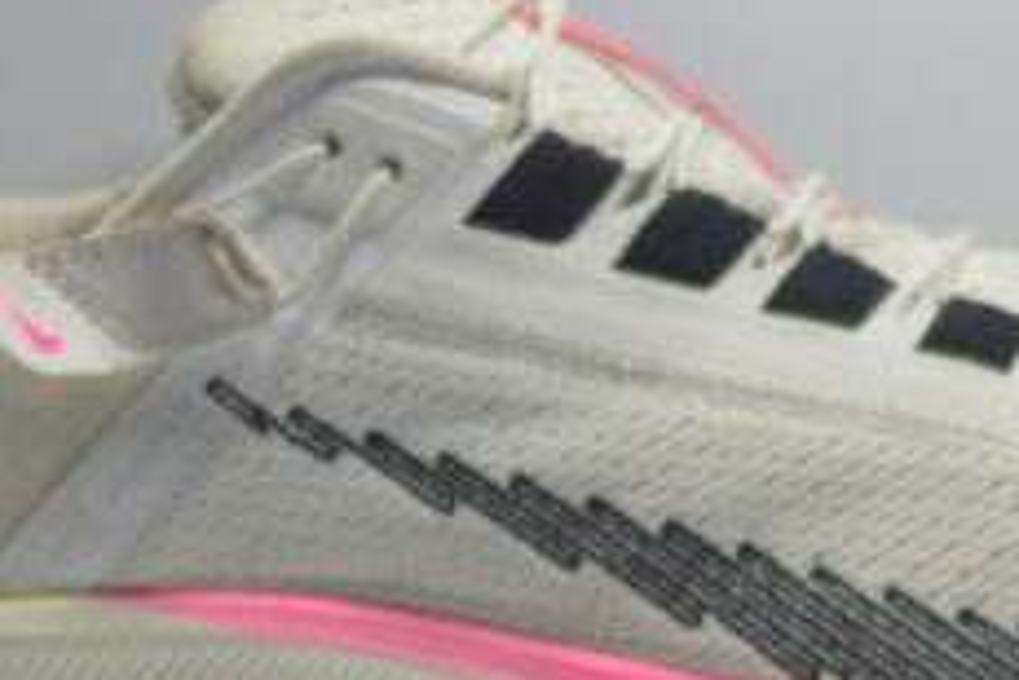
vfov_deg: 2.6
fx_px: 14896
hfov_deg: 3.9
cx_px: 613
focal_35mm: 526
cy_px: 302
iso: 450
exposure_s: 1/125
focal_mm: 135
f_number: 4.2
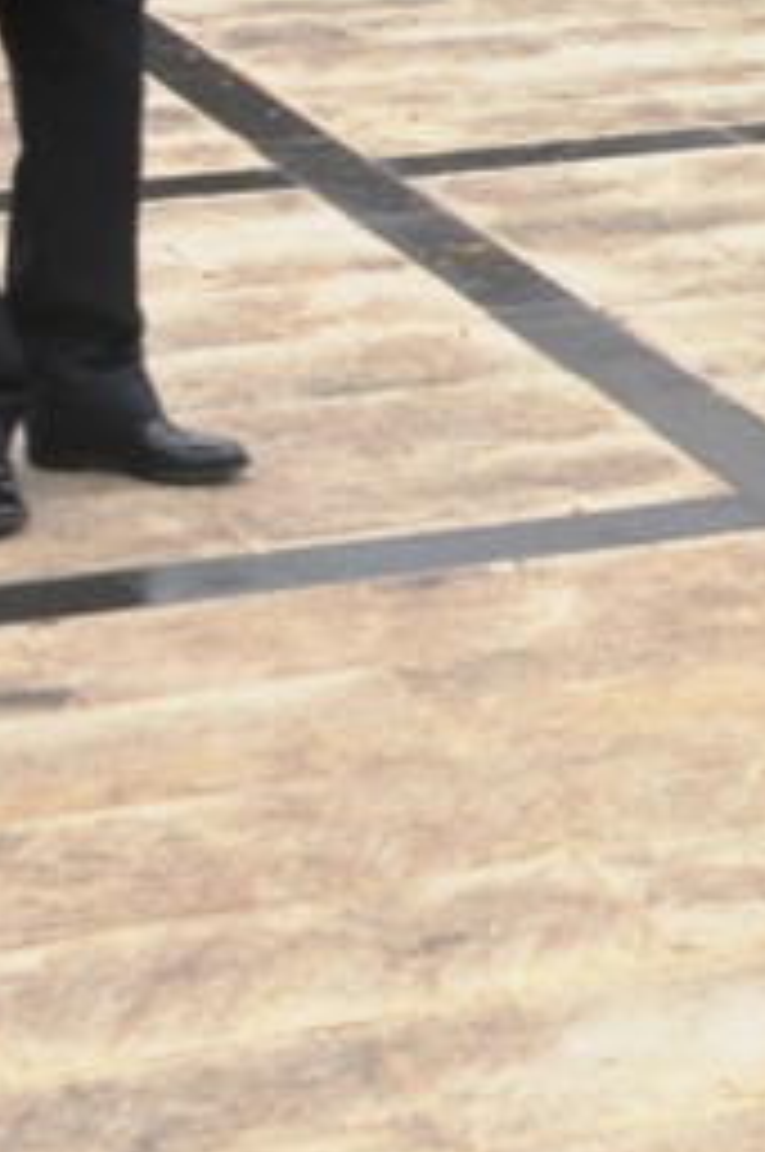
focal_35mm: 156
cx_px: 1246
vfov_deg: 12.8
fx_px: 4986
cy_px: -256
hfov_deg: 8.5
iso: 500
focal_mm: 26
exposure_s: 1/200
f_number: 7.1
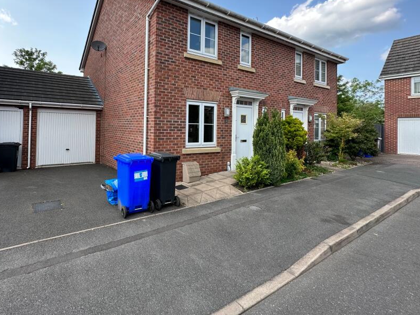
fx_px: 218
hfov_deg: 85.8
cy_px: 121
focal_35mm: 18
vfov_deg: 70.6
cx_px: 155
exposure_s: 1/556
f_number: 2.2
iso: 40
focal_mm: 2.22
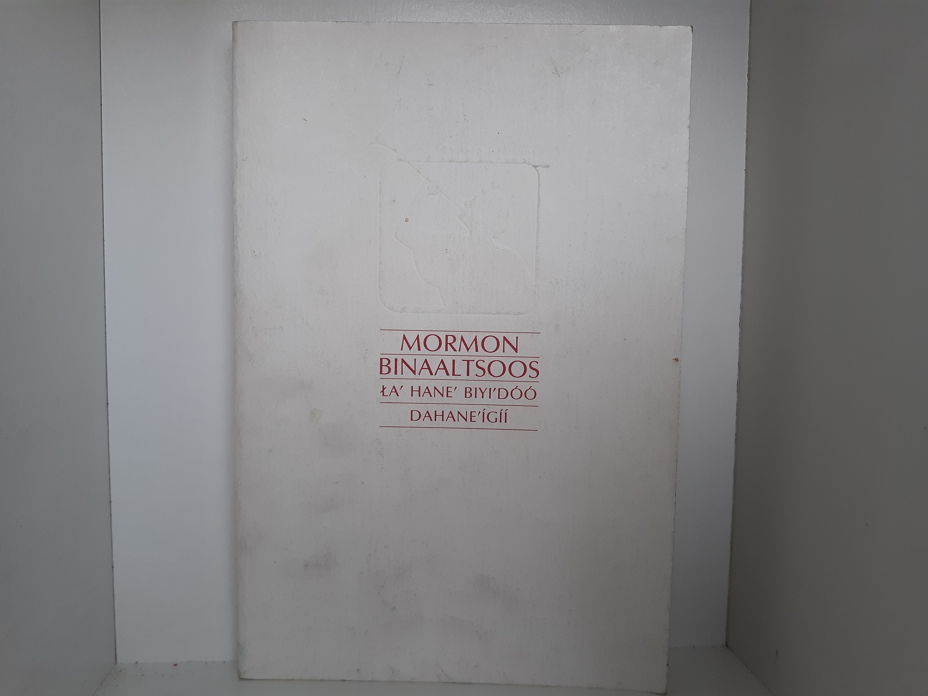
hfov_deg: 63.4
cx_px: 464
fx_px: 751
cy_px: 348
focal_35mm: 28
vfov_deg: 49.7
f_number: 1.7
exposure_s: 1/120
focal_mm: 3.7
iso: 64
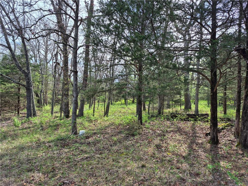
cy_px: 93
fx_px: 165
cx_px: 124
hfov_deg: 73.9
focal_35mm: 23
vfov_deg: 58.9
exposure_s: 1/772
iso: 25
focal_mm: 5.4
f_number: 1.8
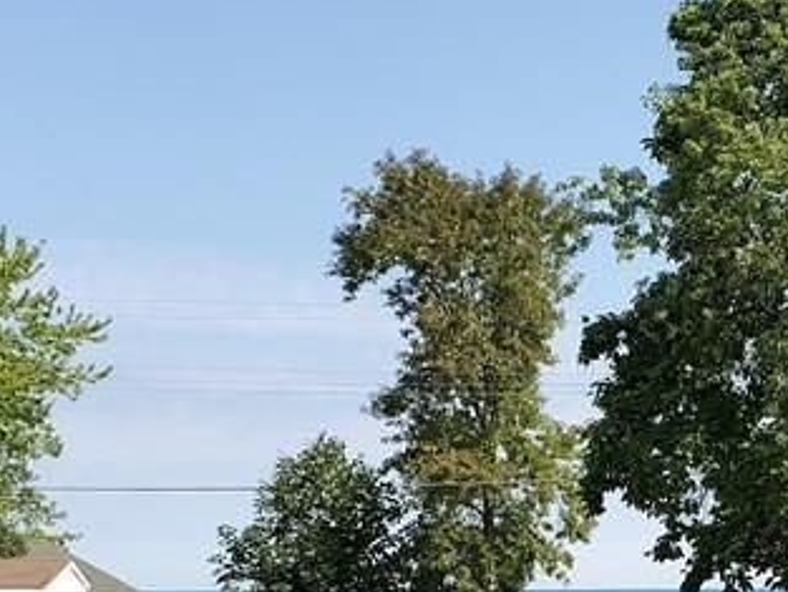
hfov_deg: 22.1
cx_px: 801
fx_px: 1936
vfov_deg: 17.1
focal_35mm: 85
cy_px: 562
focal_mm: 4.3
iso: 50
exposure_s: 1/1053
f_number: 2.4
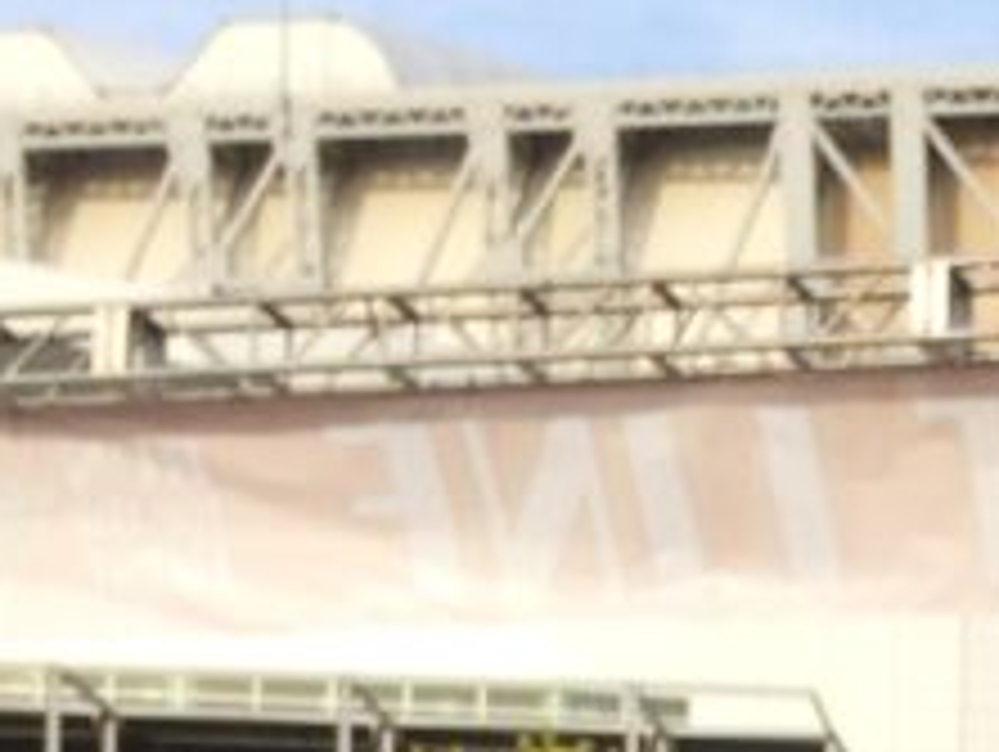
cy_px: 1441
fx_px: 4680
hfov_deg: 11.7
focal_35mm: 162
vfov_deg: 8.7
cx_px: 1494
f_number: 2.2
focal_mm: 4.12
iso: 32
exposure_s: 1/612
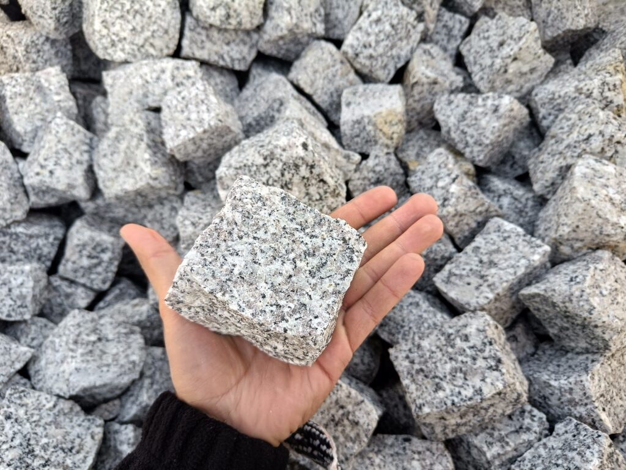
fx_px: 434
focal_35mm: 24
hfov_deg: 71.6
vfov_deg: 56.8
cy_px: 235
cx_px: 313
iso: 50
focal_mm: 5.59
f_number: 1.8
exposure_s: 1/100
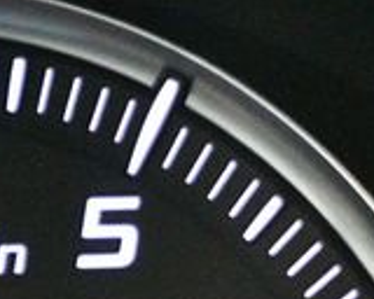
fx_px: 3110
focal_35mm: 281
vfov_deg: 5.5
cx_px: 685
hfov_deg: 6.7
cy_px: 159
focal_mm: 50
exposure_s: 1/60
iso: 12800
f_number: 5.6
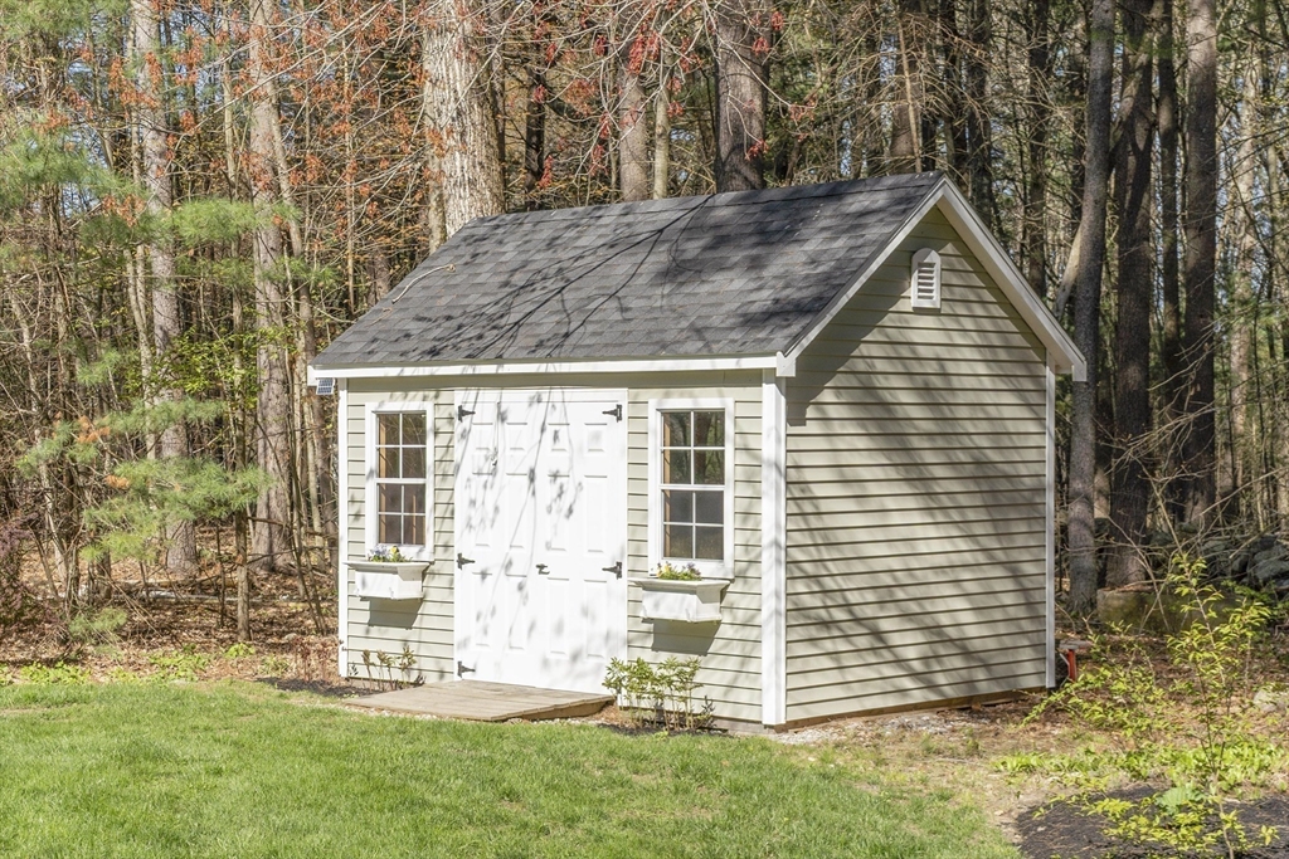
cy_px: 430
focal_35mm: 64
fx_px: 2292
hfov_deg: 31.4
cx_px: 644
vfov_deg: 21.2
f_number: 7.1
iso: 100
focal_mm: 43
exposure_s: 1/500
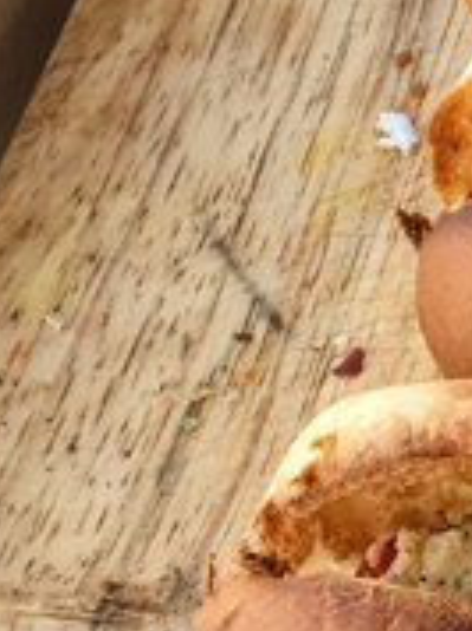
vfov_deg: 13.2
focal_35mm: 148
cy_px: 576
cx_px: 901
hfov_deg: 9.4
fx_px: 2697
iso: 25
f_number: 2.2
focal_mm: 4.15
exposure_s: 1/50
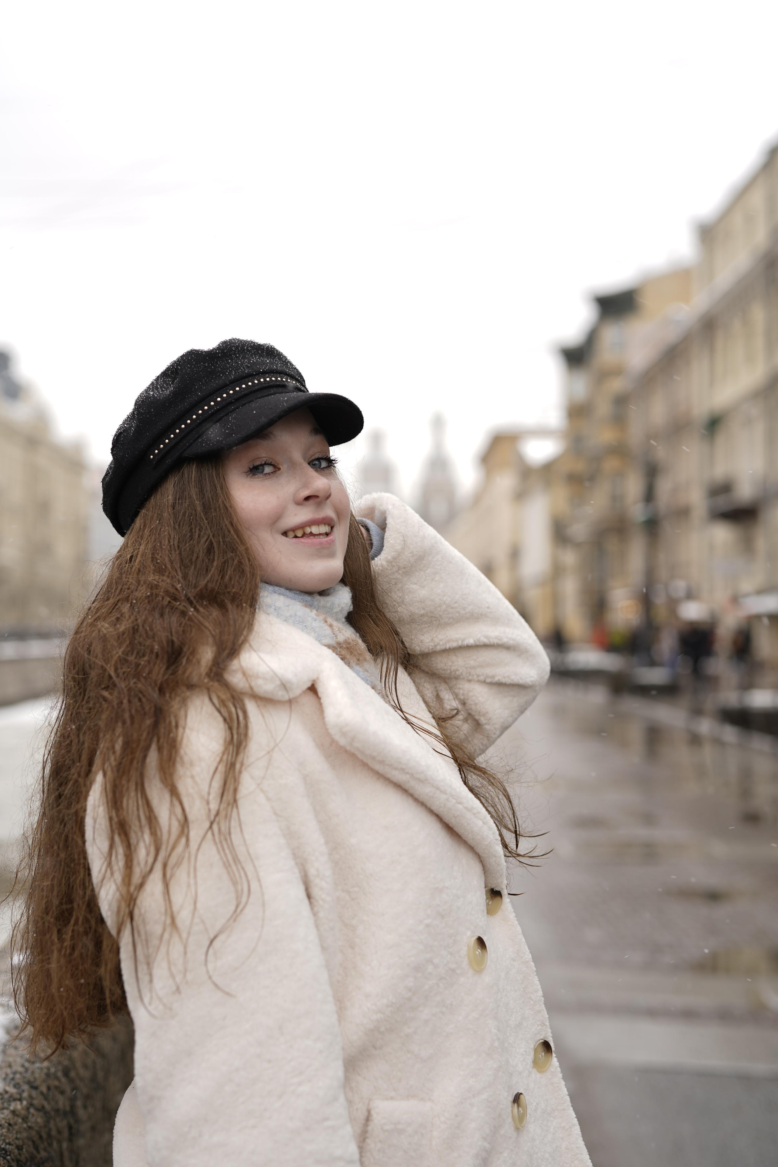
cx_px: 384
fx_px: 1653
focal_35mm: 51
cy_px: 587
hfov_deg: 26.5
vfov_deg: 38.9
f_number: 2.8
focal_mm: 50
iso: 50
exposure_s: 1/250
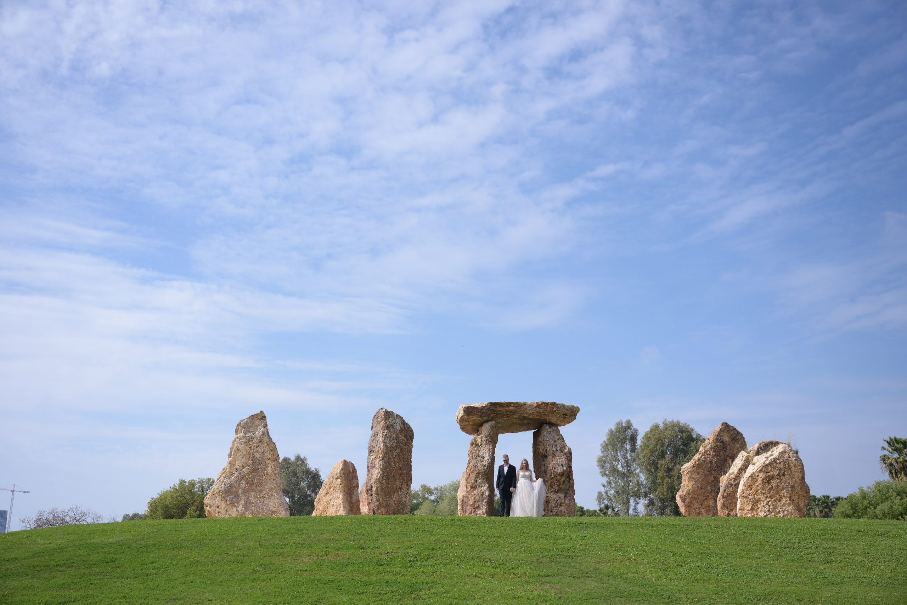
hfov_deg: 53.1
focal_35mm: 36
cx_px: 454
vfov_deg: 36.9
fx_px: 907
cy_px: 302
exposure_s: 1/2500
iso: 125
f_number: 3.5
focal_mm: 36
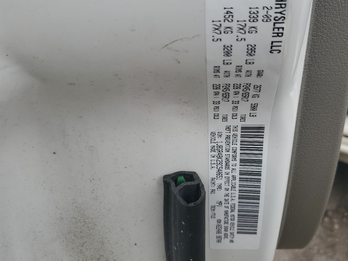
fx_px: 332
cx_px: 218
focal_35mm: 33
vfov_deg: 42.8
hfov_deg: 54.7
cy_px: 114
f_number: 1.5
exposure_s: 1/1000
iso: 50
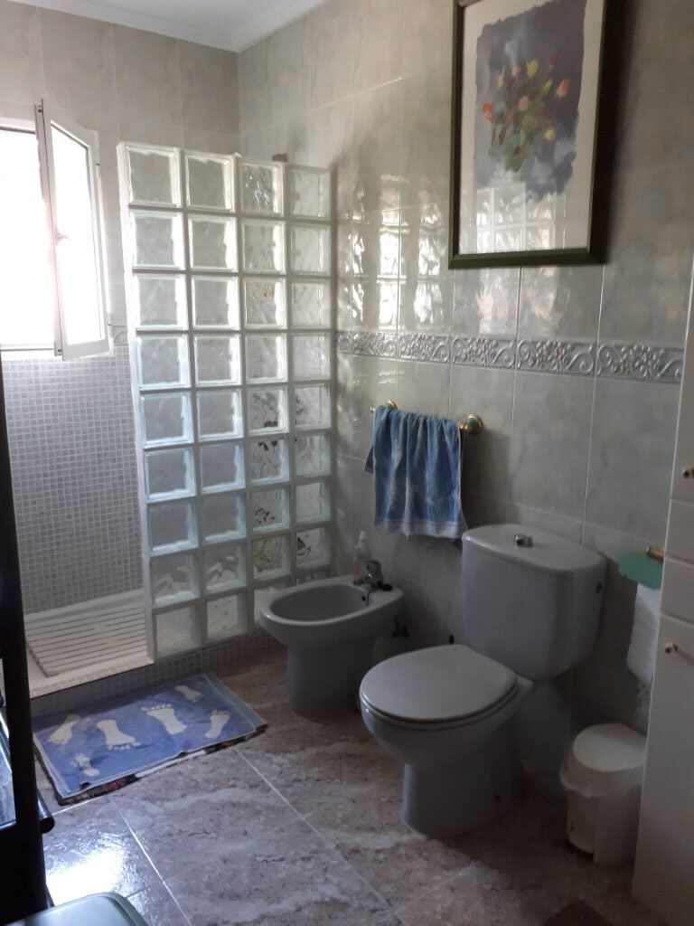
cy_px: 463
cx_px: 347
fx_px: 722
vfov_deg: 65.3
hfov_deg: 51.4
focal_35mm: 27
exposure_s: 1/17
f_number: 1.9
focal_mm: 3.6
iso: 320
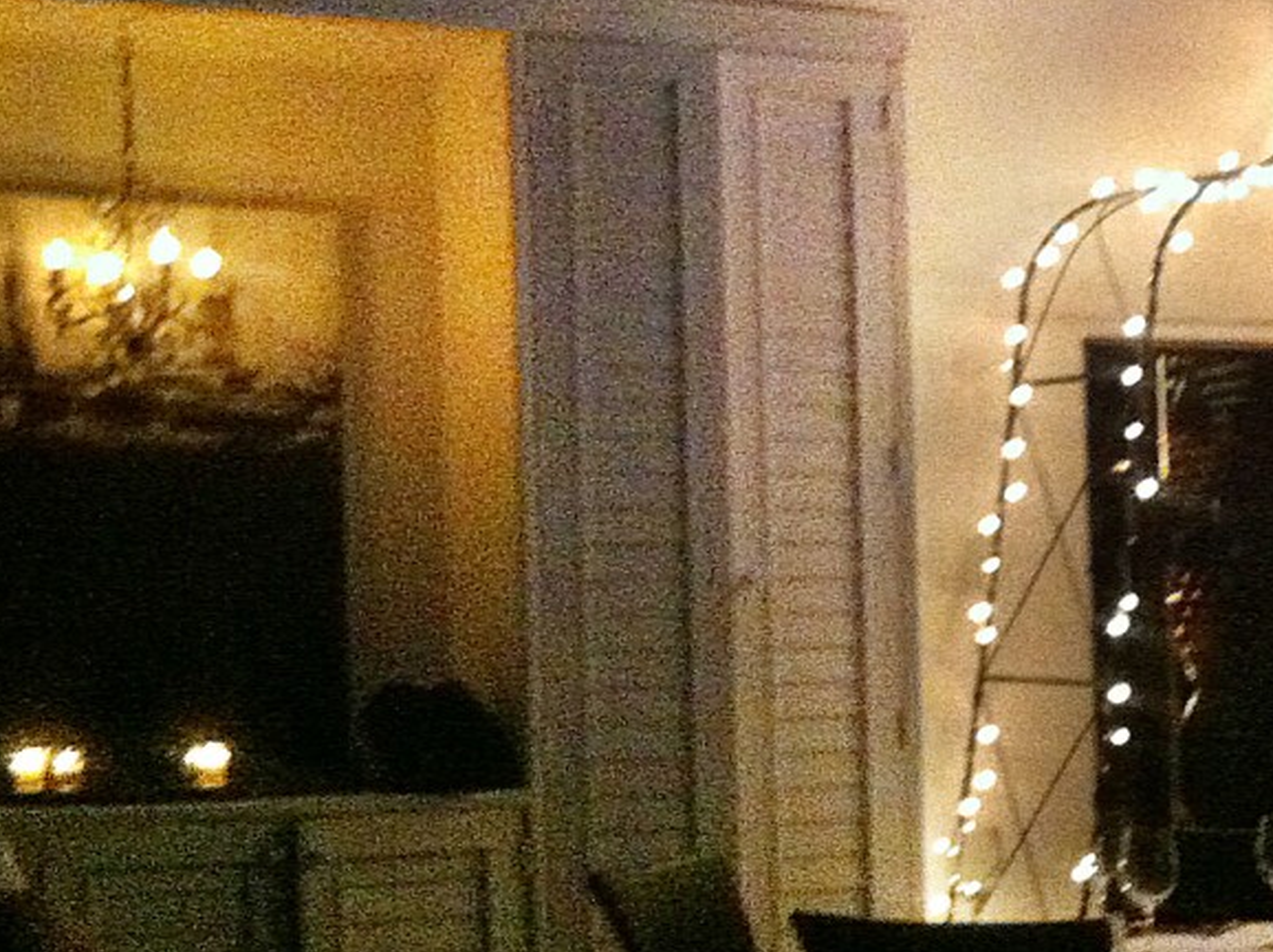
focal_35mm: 90
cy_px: -108
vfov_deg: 15.9
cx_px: 1306
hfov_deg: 21.0
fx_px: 3306
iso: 800
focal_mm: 3.85
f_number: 2.8
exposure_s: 1/15
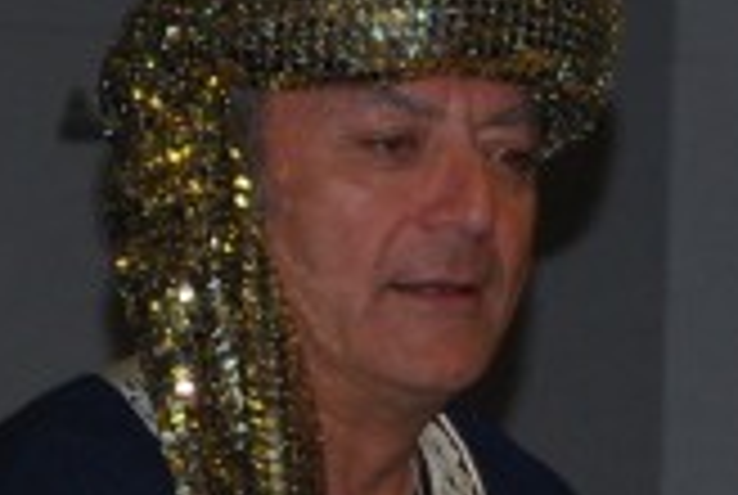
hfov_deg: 4.6
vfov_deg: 3.1
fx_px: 9236
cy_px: 814
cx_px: 151
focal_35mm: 450
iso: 450
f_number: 5.6
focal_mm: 55
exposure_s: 1/60
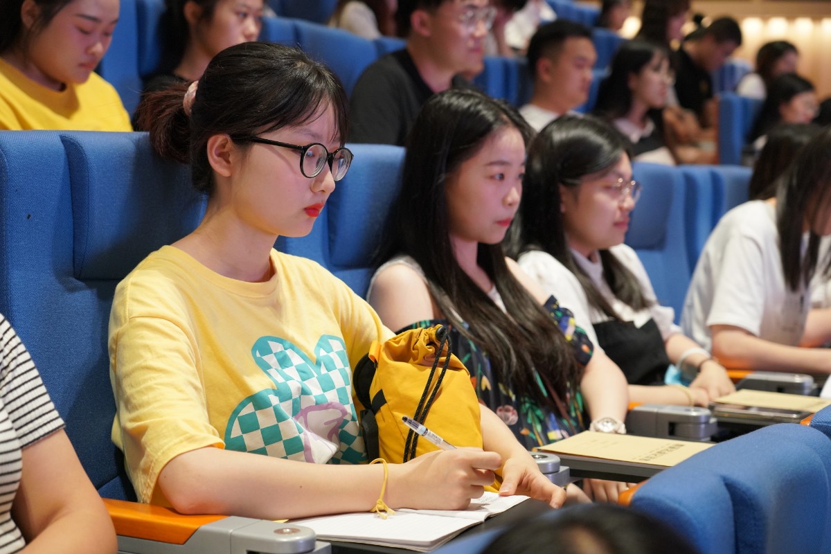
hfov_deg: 31.0
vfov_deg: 20.9
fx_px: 1500
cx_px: 416
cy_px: 277
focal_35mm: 65
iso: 4000
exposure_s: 1/160
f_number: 4
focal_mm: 65
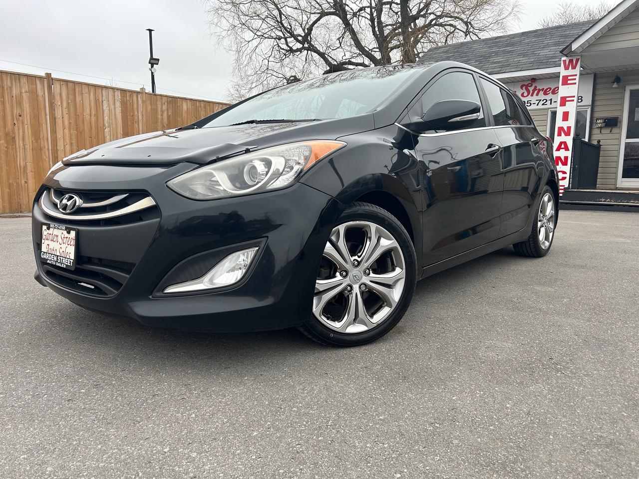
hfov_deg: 67.3
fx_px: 480
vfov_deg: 53.1
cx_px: 320
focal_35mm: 26
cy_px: 240
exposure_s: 1/621
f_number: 1.5
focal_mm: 5.7
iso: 50
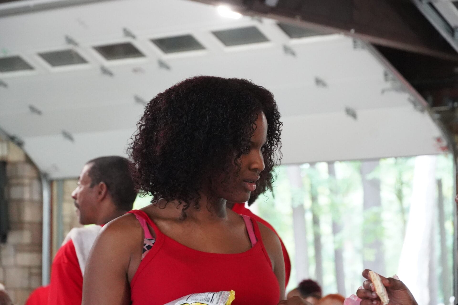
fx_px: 1488
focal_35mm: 117
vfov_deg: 11.7
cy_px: 152
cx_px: 229
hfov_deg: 17.5
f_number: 5.6
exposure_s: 1/100
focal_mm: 78
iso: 12800
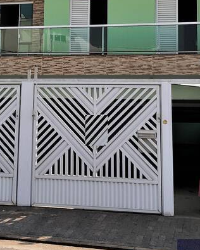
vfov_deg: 25.7
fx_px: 533
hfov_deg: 21.1
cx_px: 55
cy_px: 32
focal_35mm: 72
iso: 40
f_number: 1.7
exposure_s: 1/1025
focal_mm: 3.93
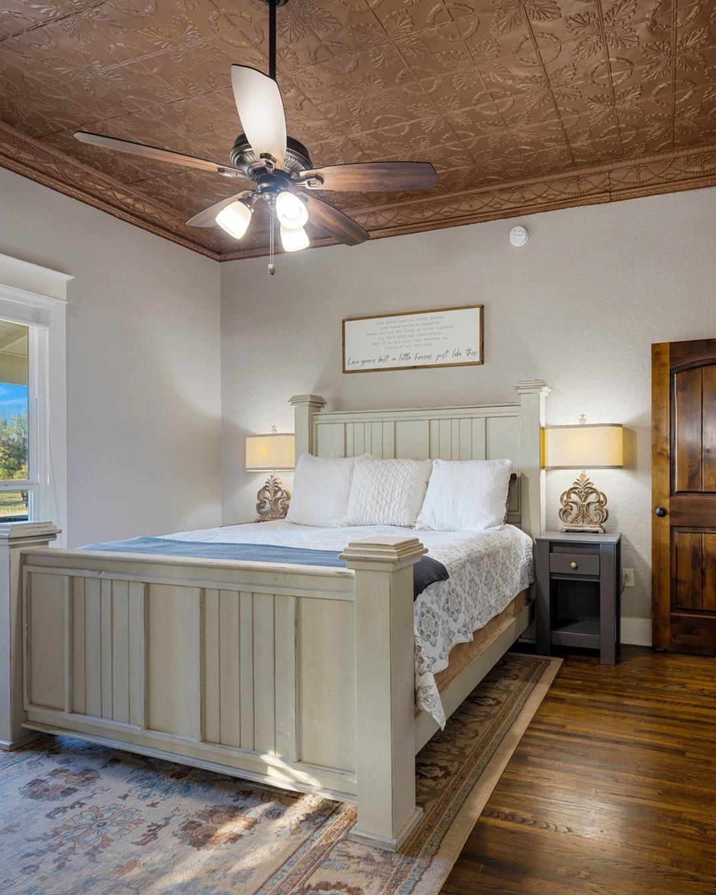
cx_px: 453
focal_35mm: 20
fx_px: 530
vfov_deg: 80.4
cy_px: 449
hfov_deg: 66.9
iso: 200
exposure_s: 1/2
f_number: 3.2
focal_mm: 14
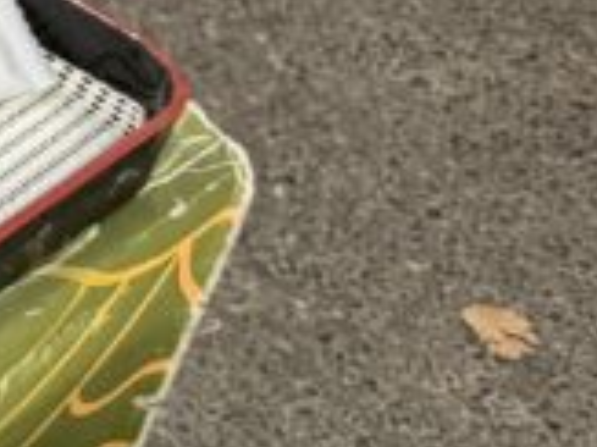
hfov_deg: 7.7
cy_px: -300
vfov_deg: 7.7
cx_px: -1674
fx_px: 3257
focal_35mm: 189
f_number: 1.78
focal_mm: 6.76
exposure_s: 1/60
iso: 250
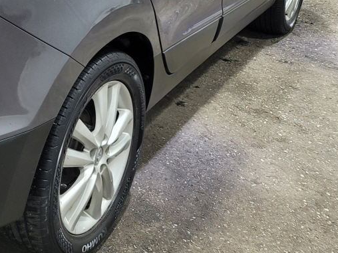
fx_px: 576
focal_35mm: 59
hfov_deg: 29.2
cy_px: -11
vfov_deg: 23.6
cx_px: -42
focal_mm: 7
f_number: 1.8
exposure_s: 1/120
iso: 100
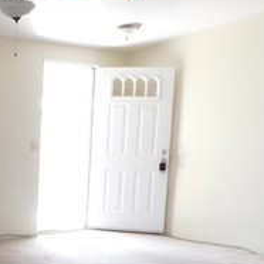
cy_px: 217
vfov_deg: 24.2
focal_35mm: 70
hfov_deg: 22.6
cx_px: -58
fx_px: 604
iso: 160
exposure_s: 1/30
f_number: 3
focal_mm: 4
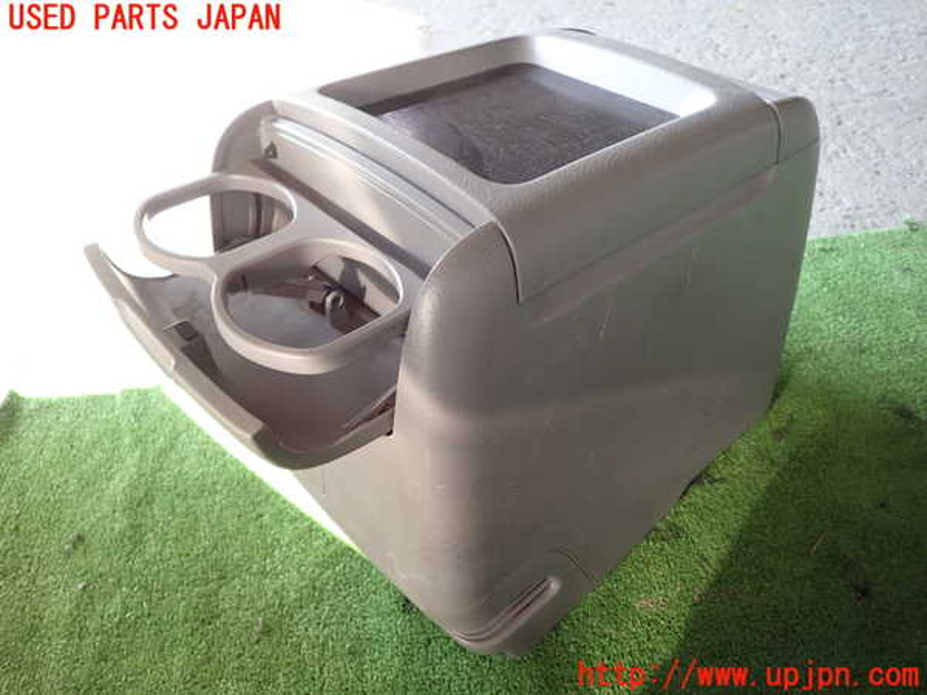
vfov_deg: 54.9
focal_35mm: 25
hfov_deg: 69.4
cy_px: 348
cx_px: 464
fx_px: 669
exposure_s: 1/60
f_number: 2
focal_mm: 4.5
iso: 125
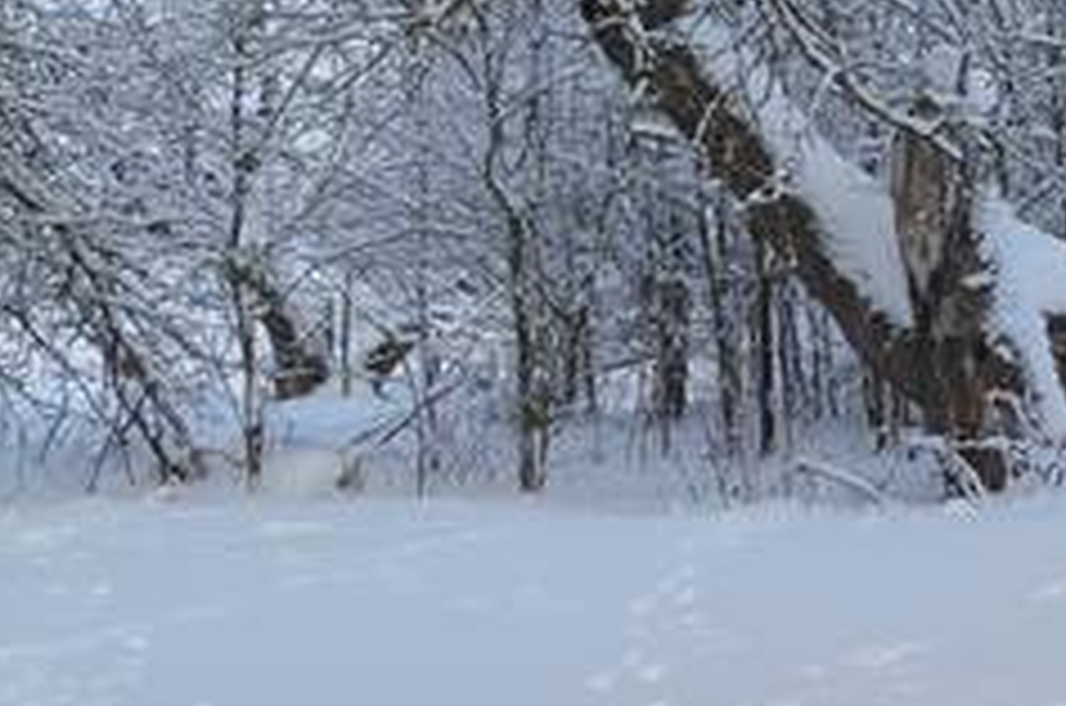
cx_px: 2384
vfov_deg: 8.4
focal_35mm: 160
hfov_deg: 11.2
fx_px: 4714
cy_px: -353
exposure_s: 1/250
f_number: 8
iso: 125
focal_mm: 21
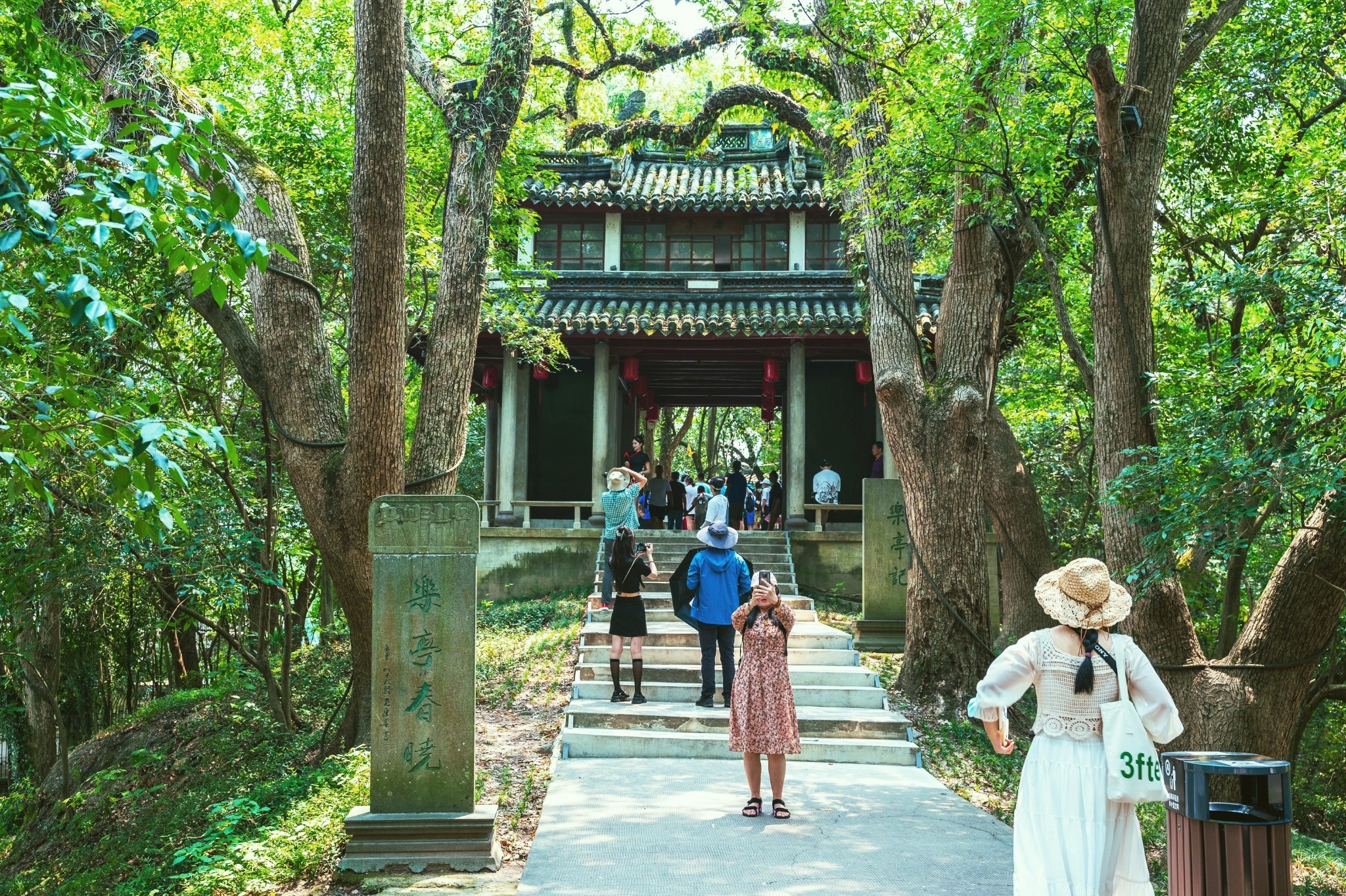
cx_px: 673
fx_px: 1420
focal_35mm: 38
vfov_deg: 35.0
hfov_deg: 50.7
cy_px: 448
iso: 110
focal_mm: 38
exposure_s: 1/60
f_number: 4.5
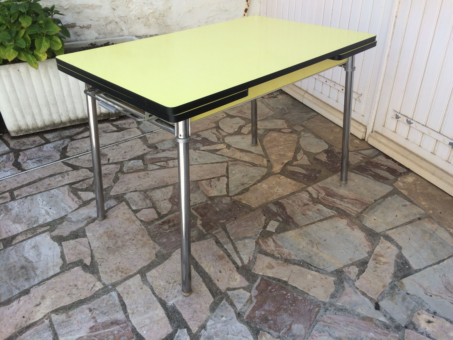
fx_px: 380
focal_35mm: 29
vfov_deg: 48.2
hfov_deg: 61.7
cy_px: 170
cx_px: 226
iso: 32
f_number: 2.2
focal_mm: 4.15
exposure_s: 1/641
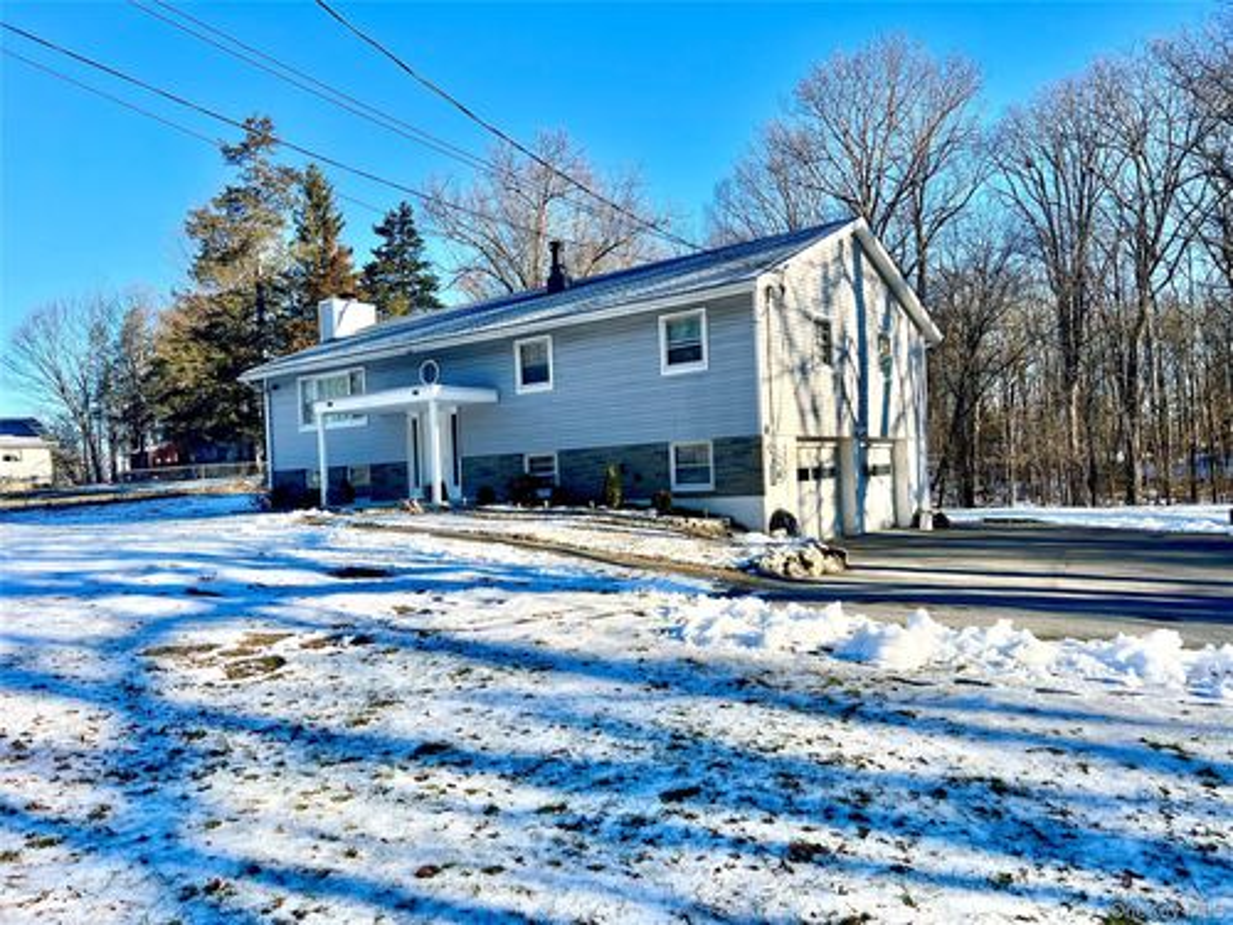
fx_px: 926
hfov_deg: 67.3
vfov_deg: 53.1
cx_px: 616
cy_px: 462
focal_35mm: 26
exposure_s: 1/2299
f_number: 1.5
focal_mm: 5.7
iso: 50
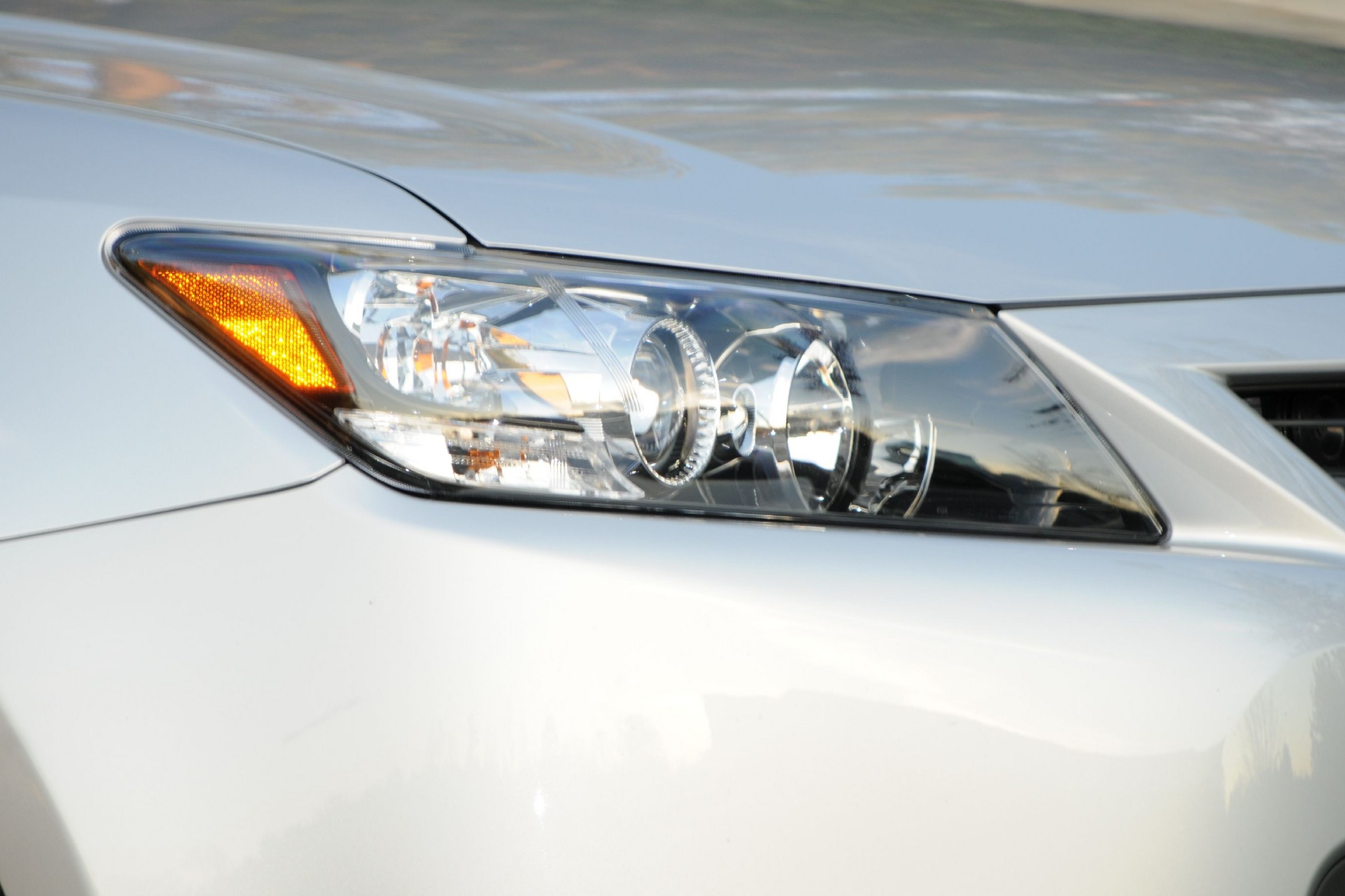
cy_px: 418
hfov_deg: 6.3
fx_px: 12291
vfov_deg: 4.2
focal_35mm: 329
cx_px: 709
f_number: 8
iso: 250
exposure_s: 1/60
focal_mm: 200
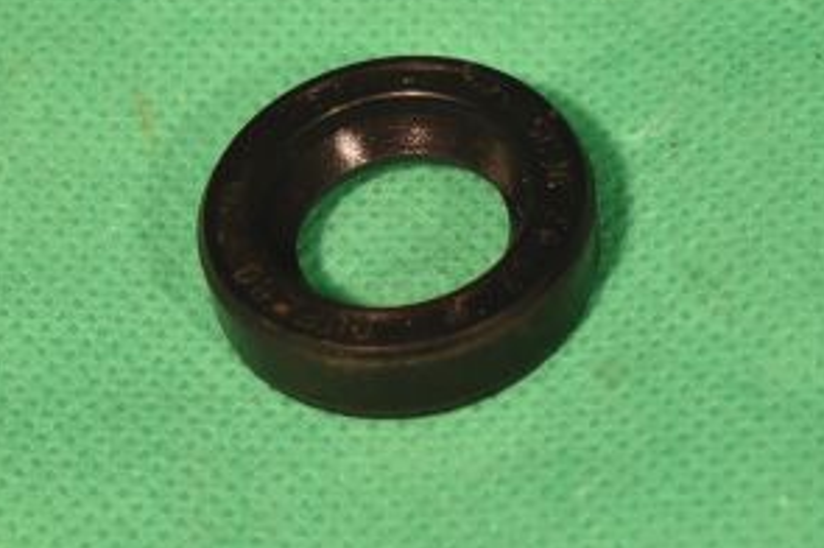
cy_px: 249
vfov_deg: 8.2
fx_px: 3841
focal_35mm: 168
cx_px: 399
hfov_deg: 12.2
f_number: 14
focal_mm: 55
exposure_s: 1/100
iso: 2500
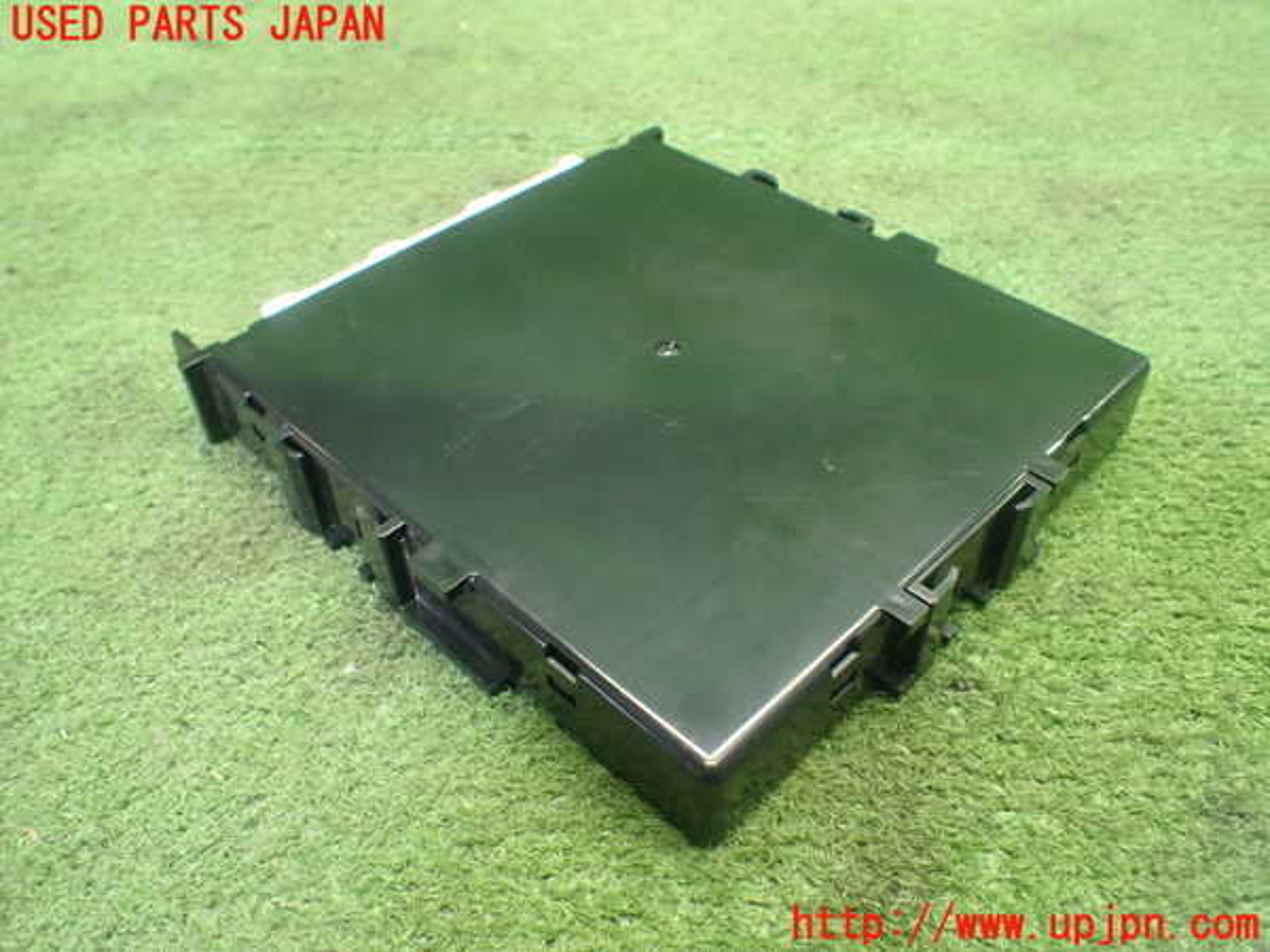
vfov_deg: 46.8
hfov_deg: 60.0
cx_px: 635
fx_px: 1101
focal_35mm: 30
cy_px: 476
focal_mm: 5.4
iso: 800
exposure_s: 1/80
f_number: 2.3
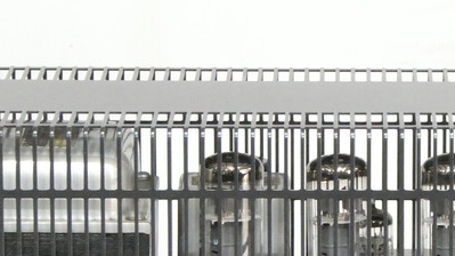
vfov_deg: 3.4
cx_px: 382
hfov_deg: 6.1
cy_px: 223
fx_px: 4269
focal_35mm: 354
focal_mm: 24.2
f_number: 5.3
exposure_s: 1/40
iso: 1600
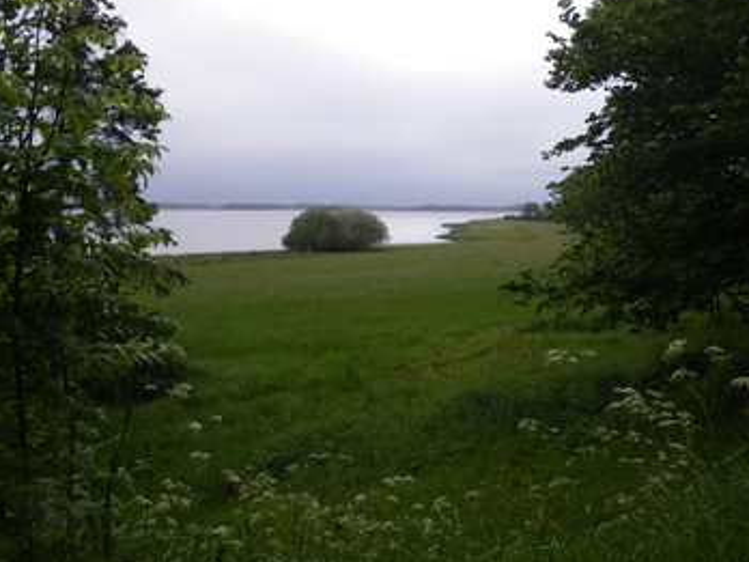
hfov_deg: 51.2
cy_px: 226
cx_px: 428
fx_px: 779
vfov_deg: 39.5
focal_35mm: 36
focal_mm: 5
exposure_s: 1/125
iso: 50
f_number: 3.5
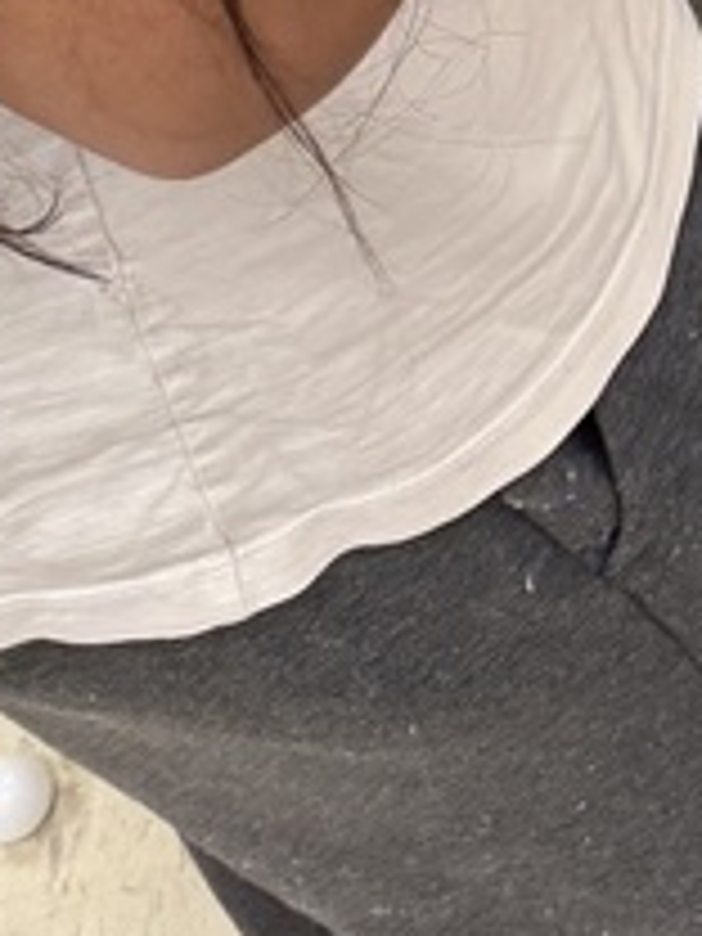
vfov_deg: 13.7
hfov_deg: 11.7
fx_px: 3191
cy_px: -1058
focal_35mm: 118
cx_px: 1228
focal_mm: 6.76
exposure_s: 1/60
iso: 200
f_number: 1.78
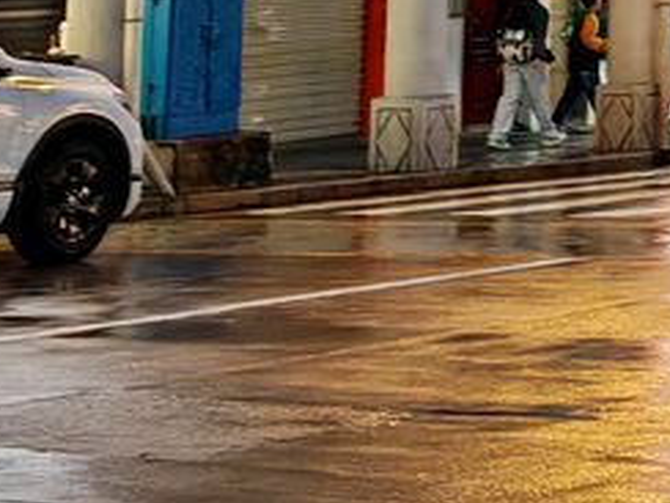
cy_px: -624
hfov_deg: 10.9
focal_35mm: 167
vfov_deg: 8.3
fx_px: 3232
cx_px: 1296
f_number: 1.9
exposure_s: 1/50
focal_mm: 6.12
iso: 500
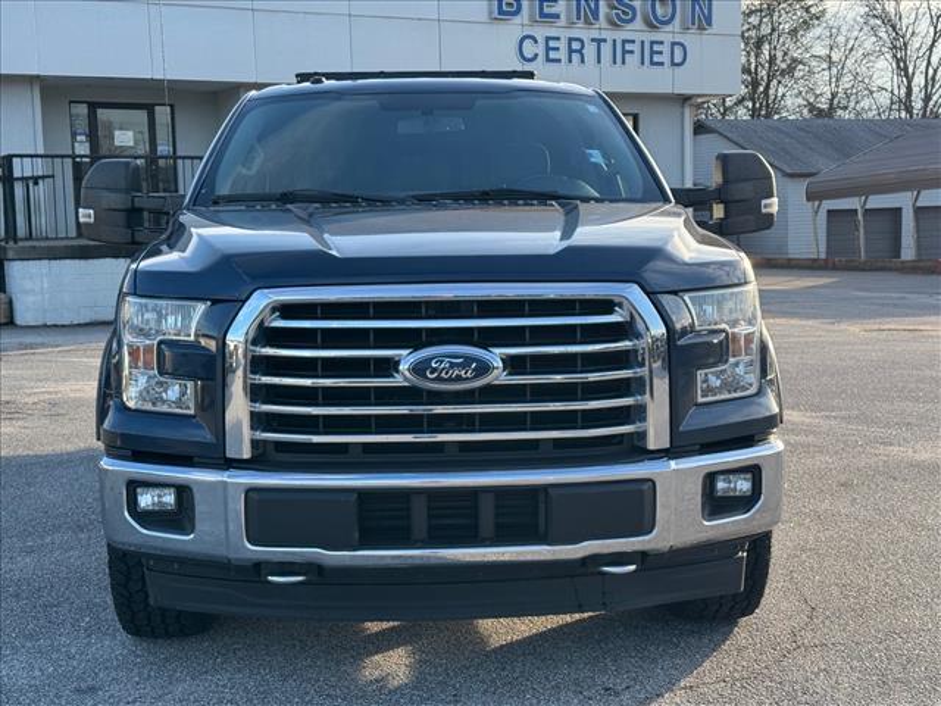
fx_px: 1305
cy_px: 353
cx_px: 470
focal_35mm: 48
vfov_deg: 30.3
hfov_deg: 39.7
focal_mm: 6.76
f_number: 1.78
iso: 64
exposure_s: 1/888
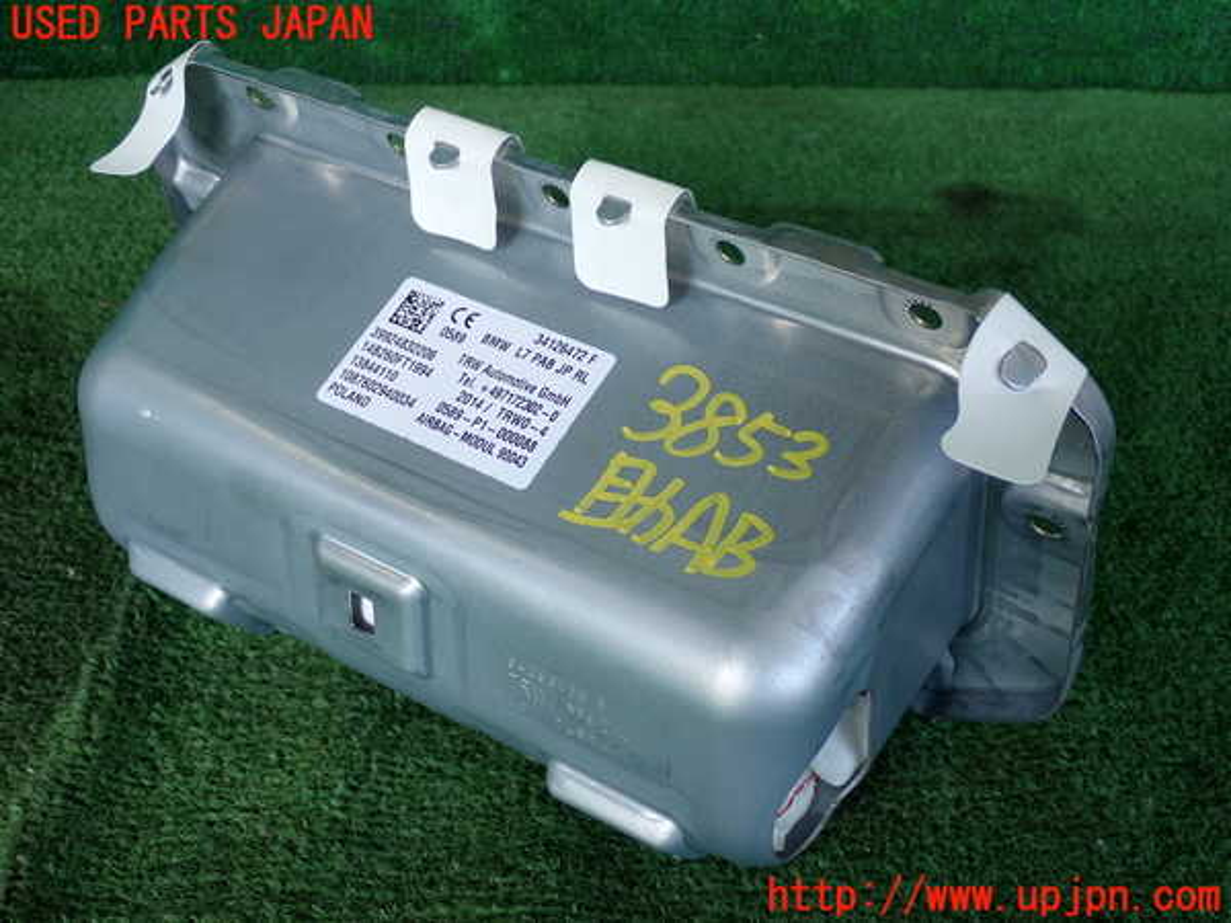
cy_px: 462
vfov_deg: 30.9
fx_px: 1671
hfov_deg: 40.4
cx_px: 616
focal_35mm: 47
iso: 125
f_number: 3.1
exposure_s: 1/125
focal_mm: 8.4
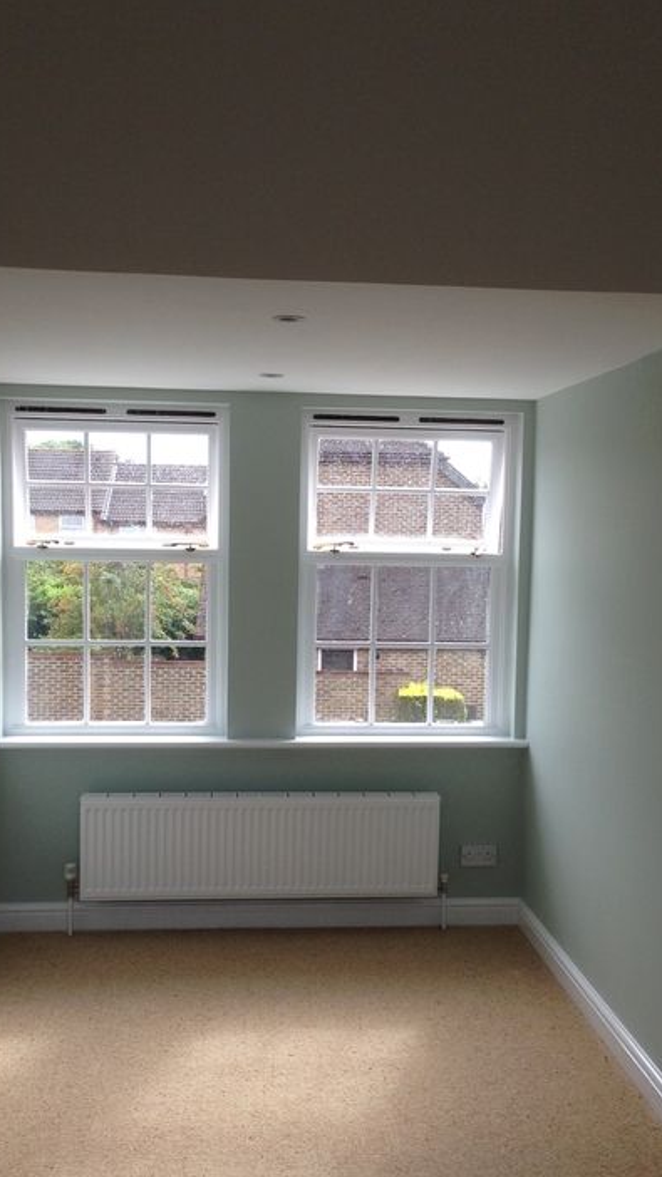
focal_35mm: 41
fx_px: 1279
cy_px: 640
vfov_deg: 49.3
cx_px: 323
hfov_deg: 29.0
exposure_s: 1/148
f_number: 2.4
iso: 50
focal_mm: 4.12
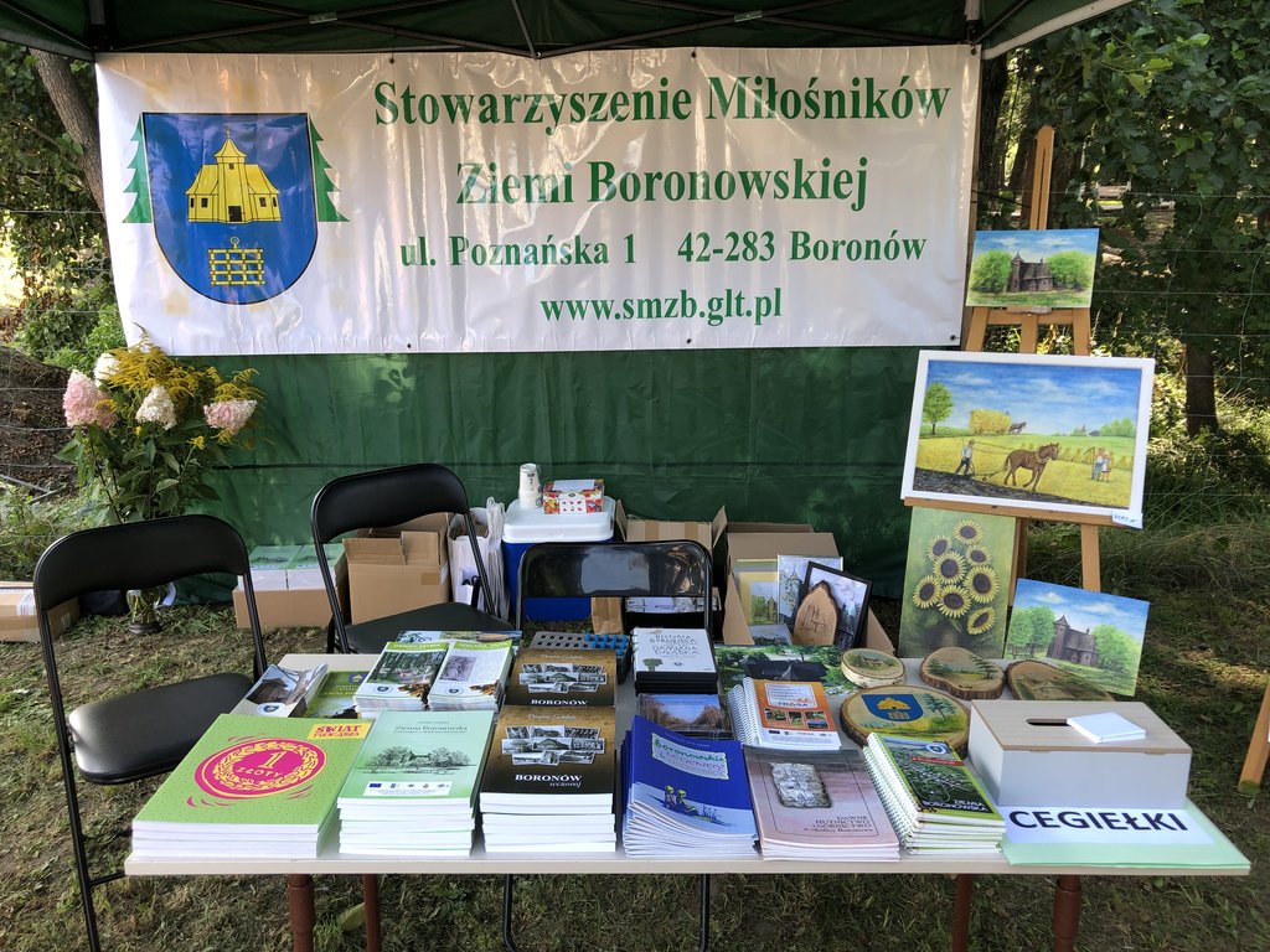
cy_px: 476
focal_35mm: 28
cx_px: 635
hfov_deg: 63.4
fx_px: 1027
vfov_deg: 49.7
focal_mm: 3.99
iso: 32
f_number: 1.8
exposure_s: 1/120
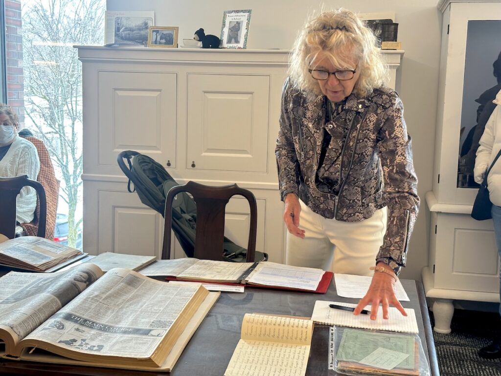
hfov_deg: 39.7
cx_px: 250
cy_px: 188
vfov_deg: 30.3
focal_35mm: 48
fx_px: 695
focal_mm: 6.86
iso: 100
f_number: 1.78
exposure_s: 1/60
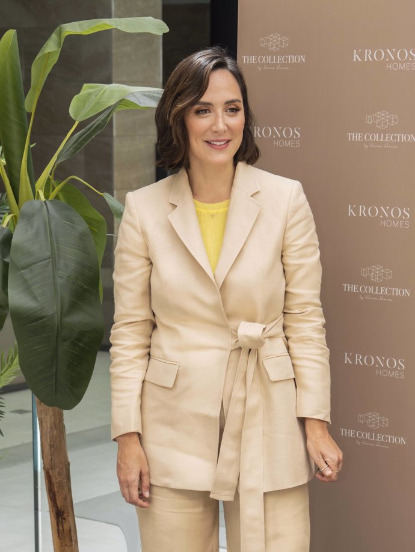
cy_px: 276
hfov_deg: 14.8
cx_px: 208
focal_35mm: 100
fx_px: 1597
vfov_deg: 19.6
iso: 500
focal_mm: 50
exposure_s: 1/200
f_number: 6.3
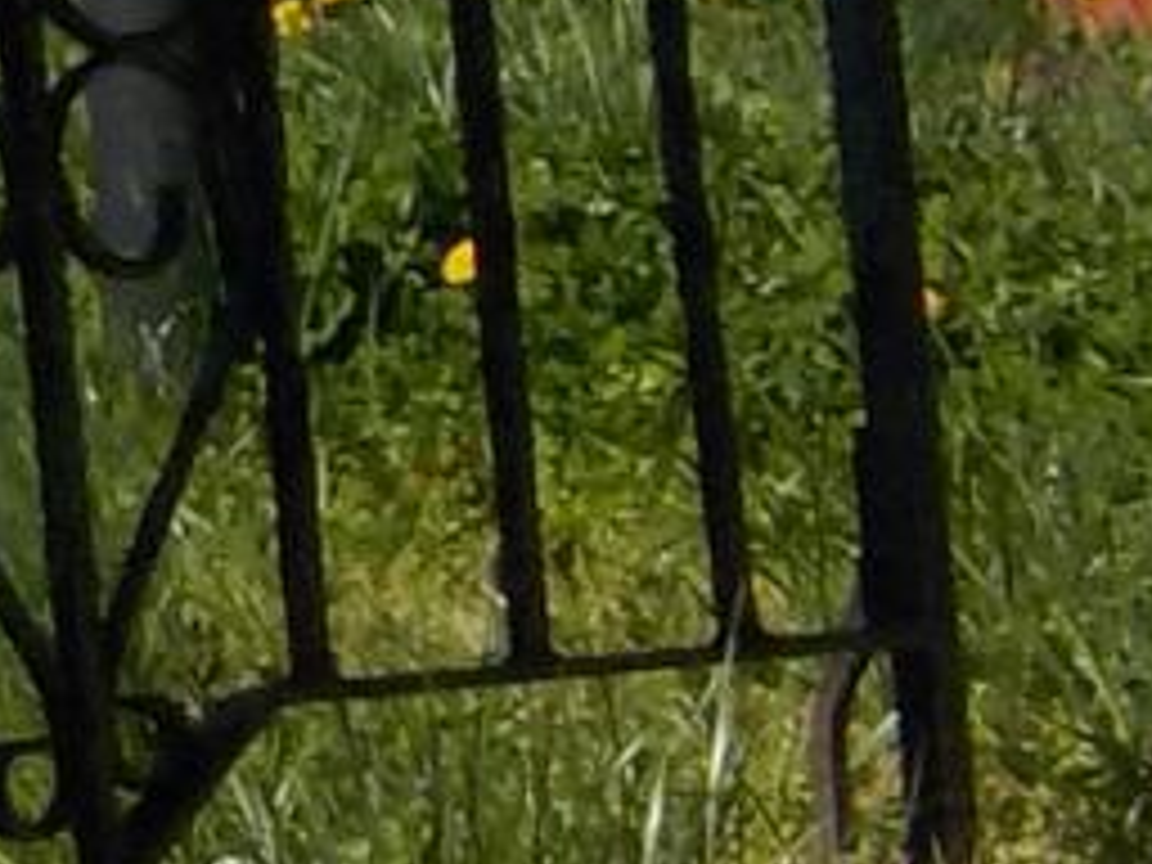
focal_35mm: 240
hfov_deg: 7.4
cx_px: 3290
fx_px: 7987
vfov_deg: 6.2
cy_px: 652
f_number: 6.6
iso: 125
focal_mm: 4.1
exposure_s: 1/500
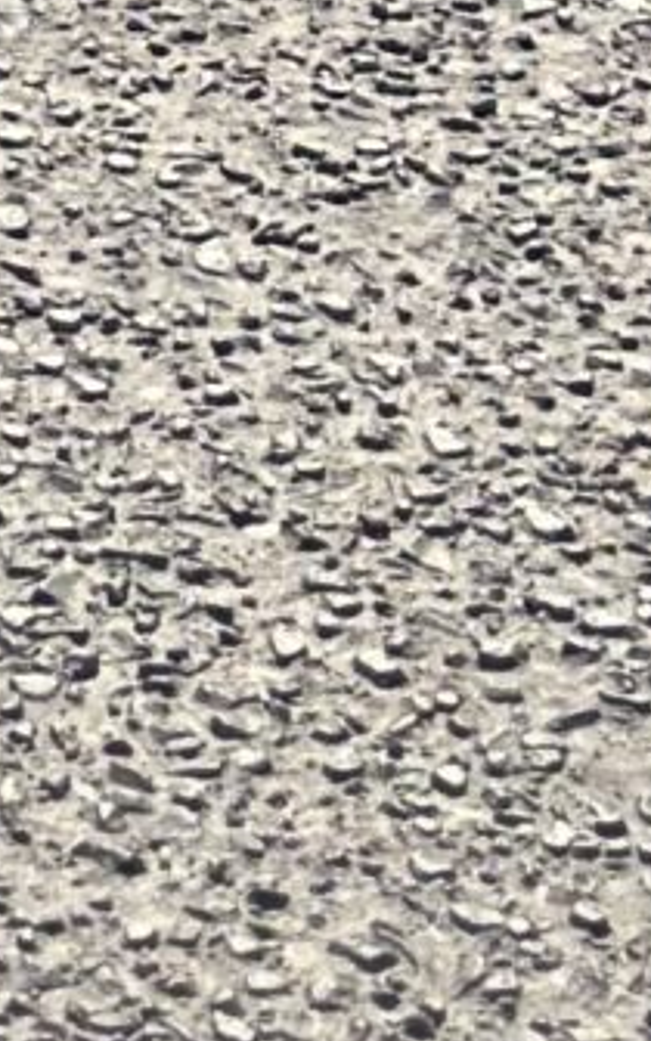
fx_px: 11014
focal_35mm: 388
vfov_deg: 5.0
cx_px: -1187
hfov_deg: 3.3
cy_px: -2479
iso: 100
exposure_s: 1/3597
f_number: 1.78
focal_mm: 6.86
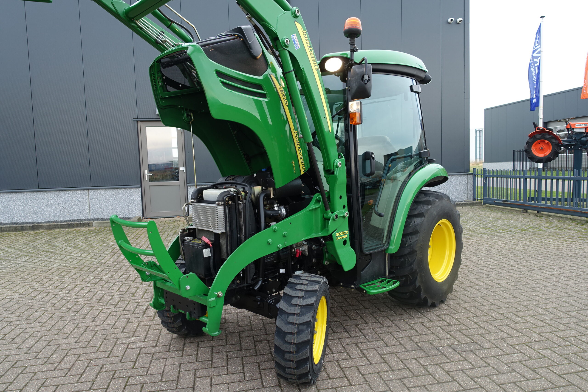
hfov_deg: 73.7
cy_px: 196
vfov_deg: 53.1
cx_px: 294
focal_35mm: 24
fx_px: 392
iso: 125
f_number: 3.5
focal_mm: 8.8
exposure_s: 1/80
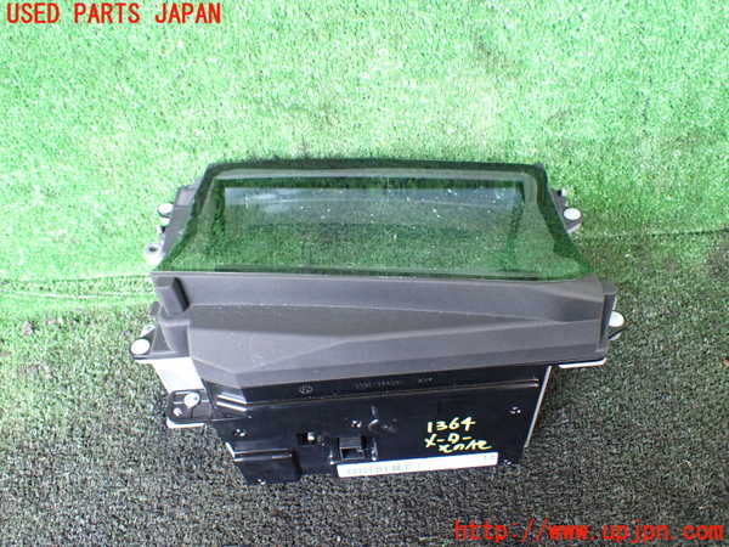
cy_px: 274
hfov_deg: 60.0
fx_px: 632
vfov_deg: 46.8
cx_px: 364
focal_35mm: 30
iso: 800
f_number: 2.3
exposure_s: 1/30
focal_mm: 5.4
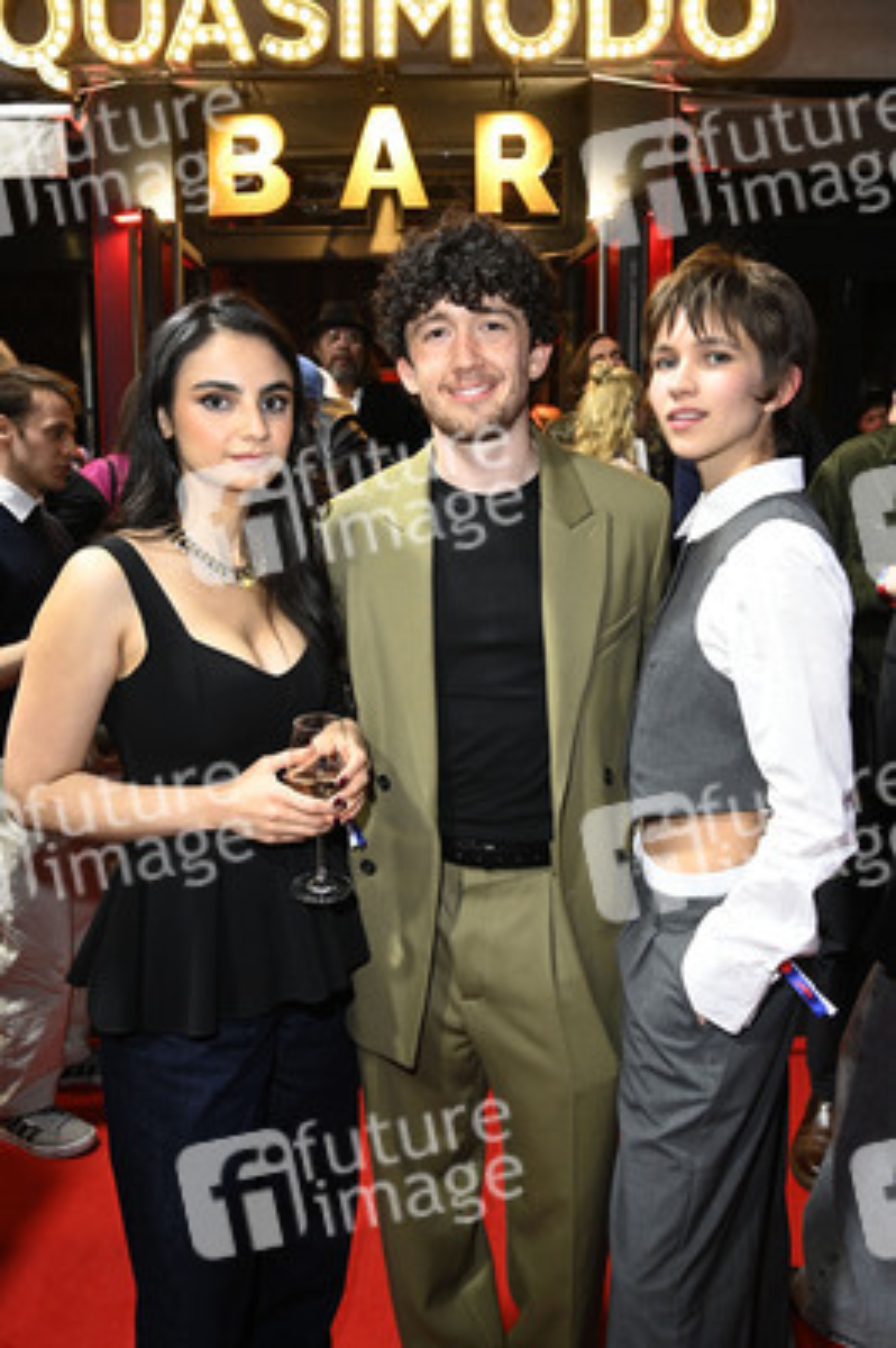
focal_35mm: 24
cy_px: 674
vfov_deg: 73.8
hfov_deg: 53.1
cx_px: 448
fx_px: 897
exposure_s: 1/40
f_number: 5.6
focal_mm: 24
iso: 3200
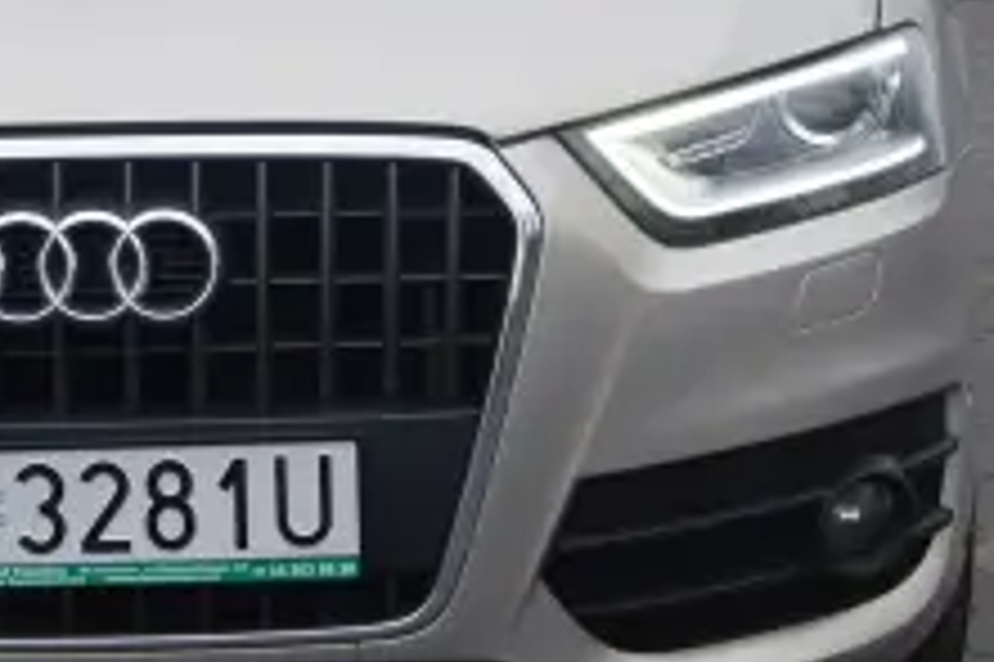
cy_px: 185
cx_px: 310
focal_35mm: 113
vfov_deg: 12.1
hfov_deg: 18.1
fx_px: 3118
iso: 100
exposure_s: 1/60
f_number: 9
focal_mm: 26
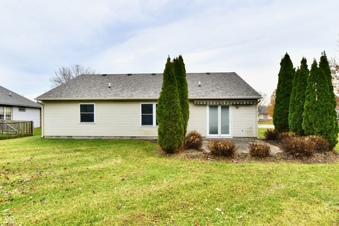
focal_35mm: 14
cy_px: 113
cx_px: 170
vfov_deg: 81.2
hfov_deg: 104.3
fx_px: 132
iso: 640
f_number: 11
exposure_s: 1/500
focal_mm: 14
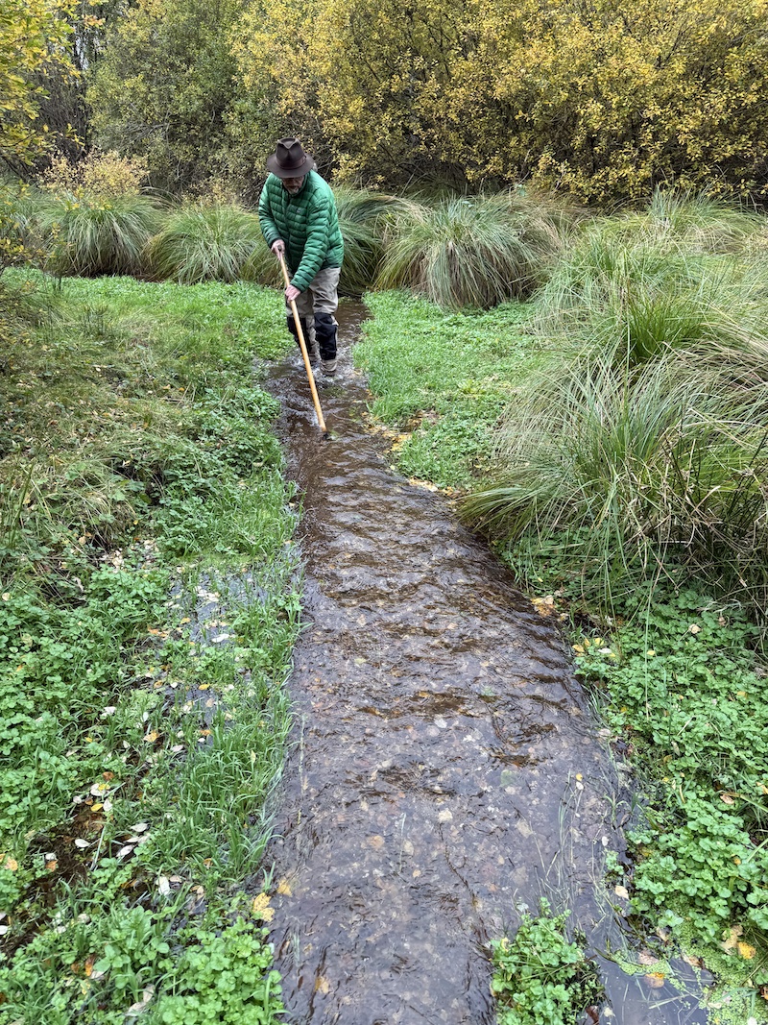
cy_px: 512
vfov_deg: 71.6
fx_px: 710
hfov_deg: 56.8
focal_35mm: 24
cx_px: 384
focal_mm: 6.76
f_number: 1.78
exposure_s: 1/207
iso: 64
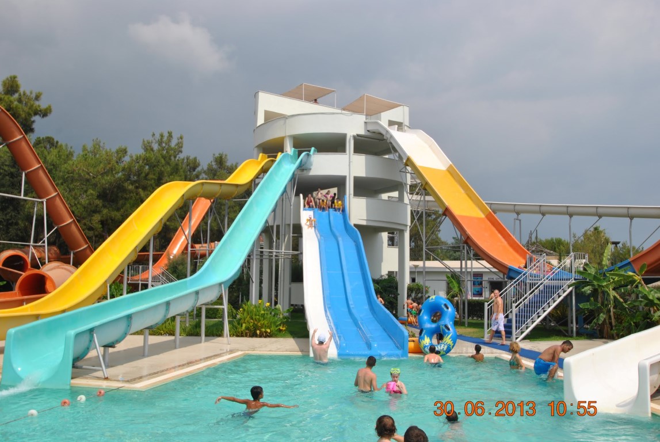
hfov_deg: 57.2
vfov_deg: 40.1
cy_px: 221
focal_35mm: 33
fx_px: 606
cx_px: 330
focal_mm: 22
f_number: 9
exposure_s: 1/320
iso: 100
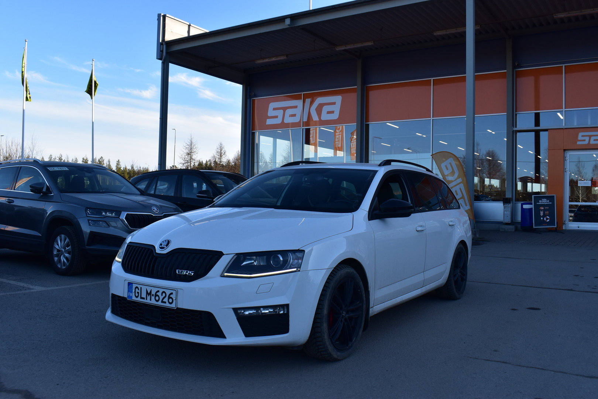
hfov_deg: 59.5
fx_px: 523
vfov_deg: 41.7
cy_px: 200
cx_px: 299
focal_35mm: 32
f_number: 11
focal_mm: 21
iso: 400
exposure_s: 1/350
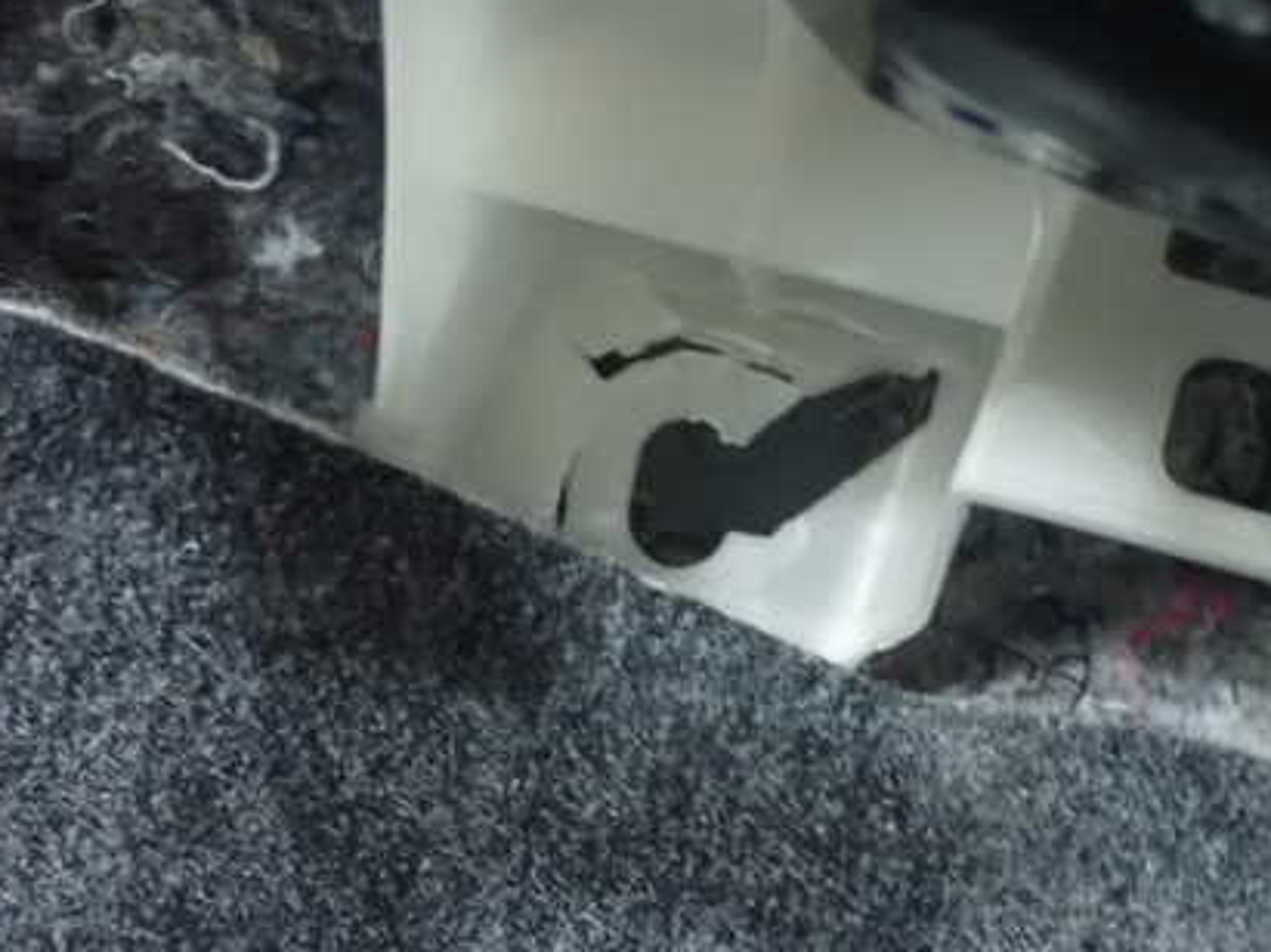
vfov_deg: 16.6
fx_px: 3267
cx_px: 841
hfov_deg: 21.9
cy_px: 461
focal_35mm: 89
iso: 1600
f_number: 3.6
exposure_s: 1/15
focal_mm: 11.01
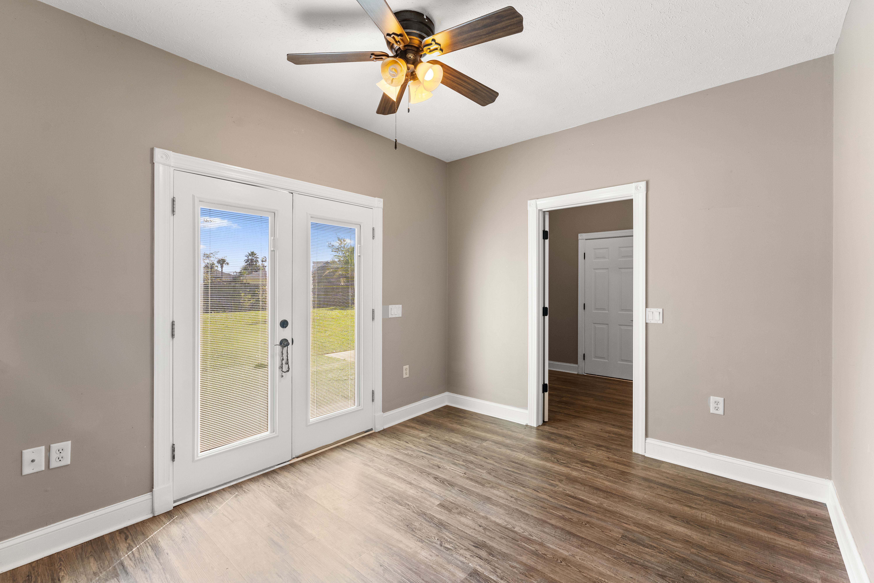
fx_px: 371
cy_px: 292
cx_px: 437
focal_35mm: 15
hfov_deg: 99.3
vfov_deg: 76.2
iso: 640
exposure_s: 1/8
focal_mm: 15.3
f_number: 8
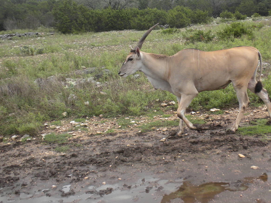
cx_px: 156
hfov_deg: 37.4
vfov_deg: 28.5
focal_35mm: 51
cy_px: 76
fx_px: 399
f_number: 3.5
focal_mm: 6.6
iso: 111
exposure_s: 1/404
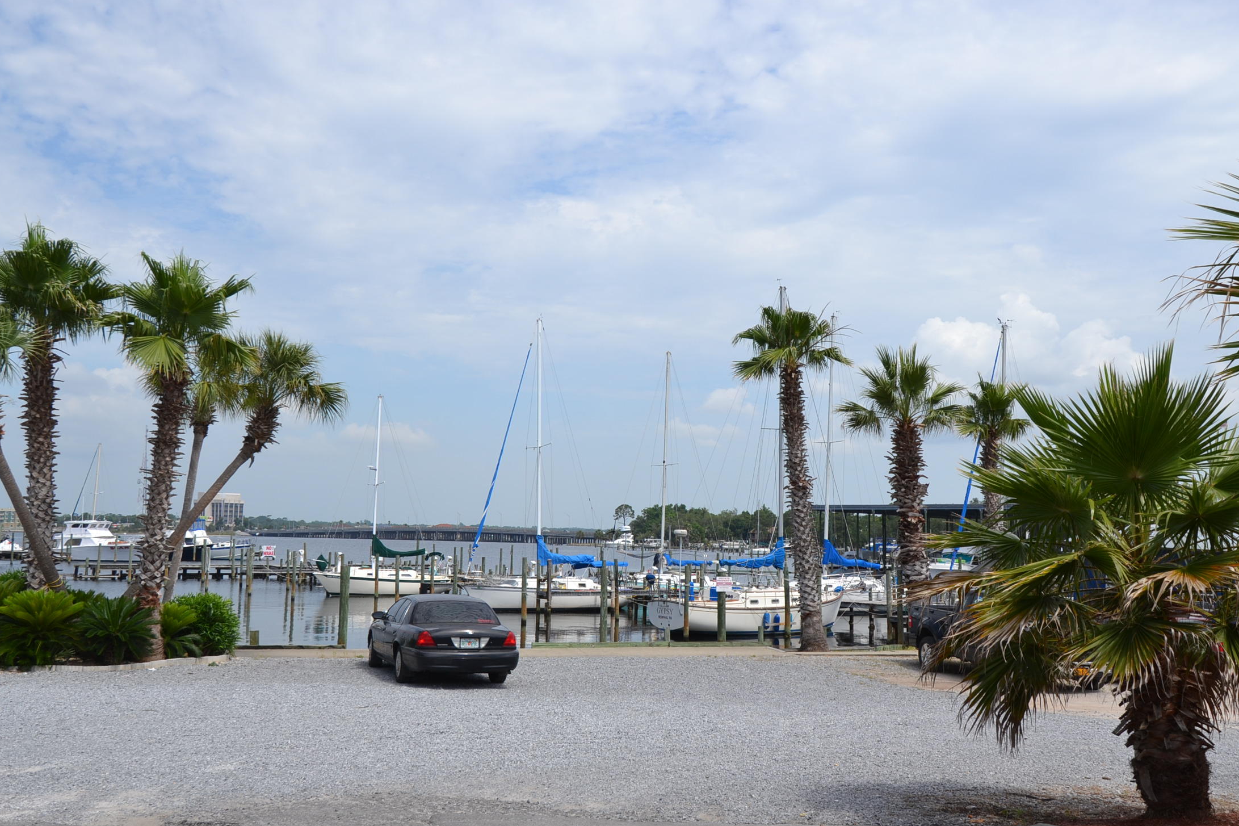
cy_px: 421
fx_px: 1308
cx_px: 627
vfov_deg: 35.0
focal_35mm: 38
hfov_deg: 50.7
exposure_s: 1/320
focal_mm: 24
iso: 100
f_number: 9
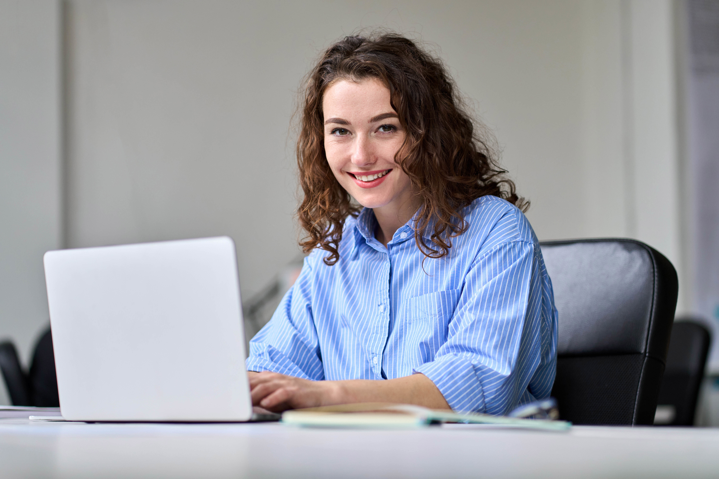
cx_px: 360
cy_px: 240
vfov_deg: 16.1
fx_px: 1698
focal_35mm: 85
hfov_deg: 23.9
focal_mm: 85
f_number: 2.2
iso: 800
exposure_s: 1/250
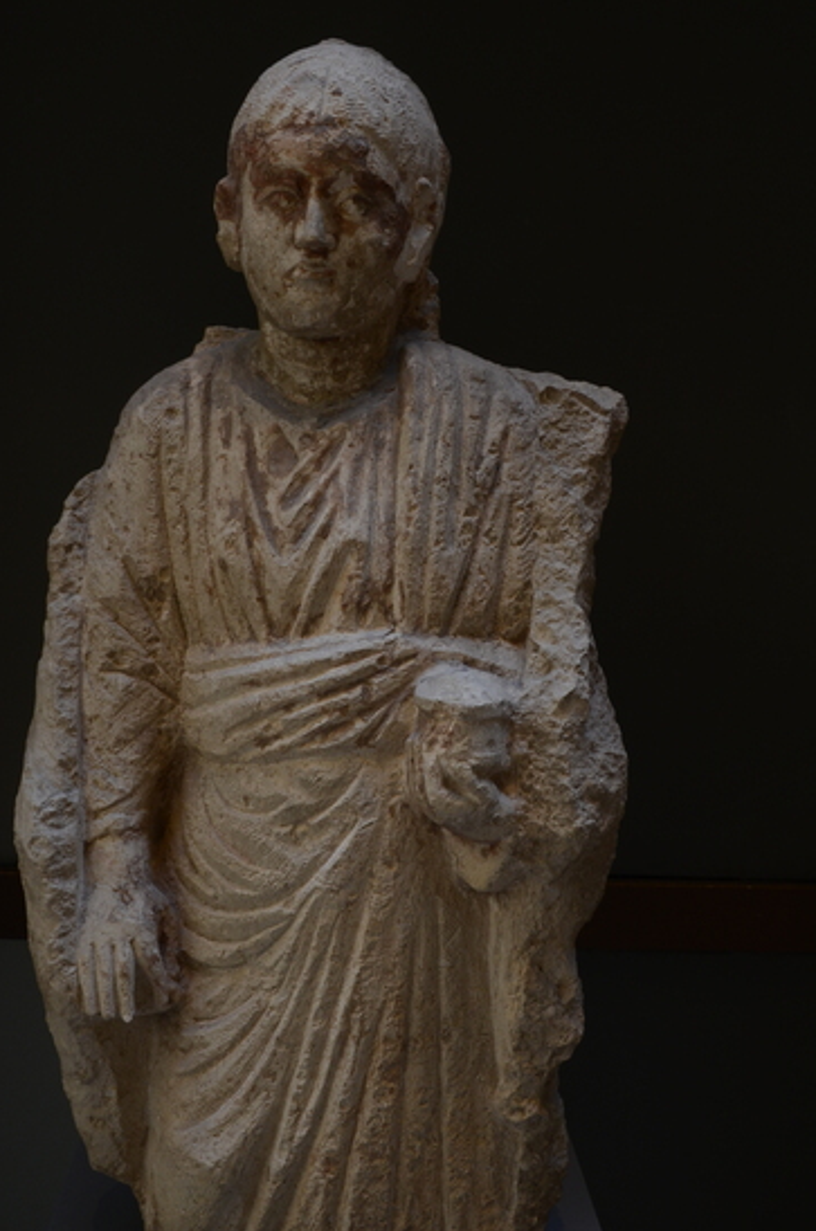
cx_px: 364
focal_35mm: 40
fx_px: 1366
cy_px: 685
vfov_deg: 48.5
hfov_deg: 33.2
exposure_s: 1/100
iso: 500
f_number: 5
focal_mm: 22
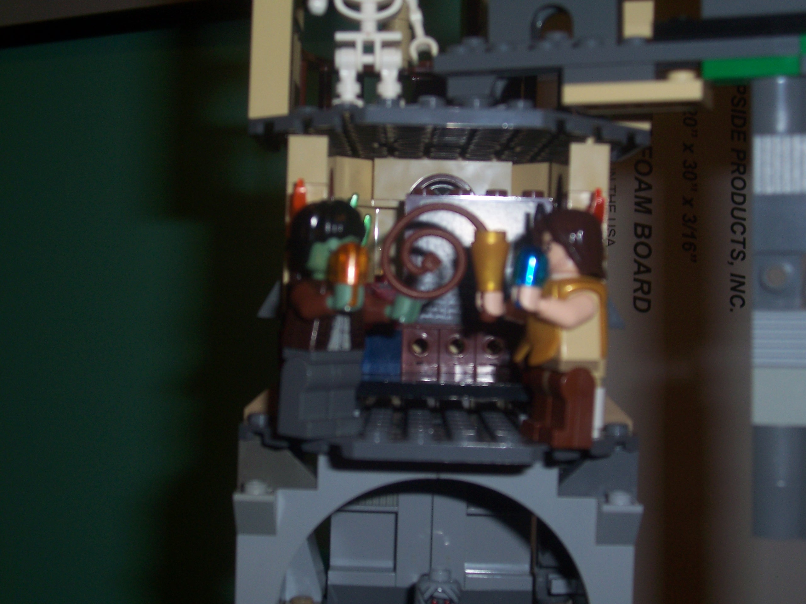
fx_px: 1234
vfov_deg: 27.5
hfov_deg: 36.2
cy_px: 302
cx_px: 403
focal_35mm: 53
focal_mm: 8.6
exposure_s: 1/60
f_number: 3.4
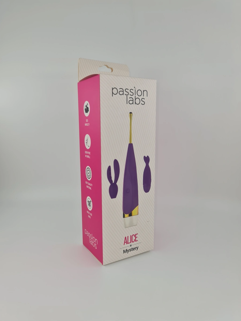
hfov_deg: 54.9
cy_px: 160
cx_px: 120
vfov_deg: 69.4
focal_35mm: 25
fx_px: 232
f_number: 1.8
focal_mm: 7
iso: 50
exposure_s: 1/351
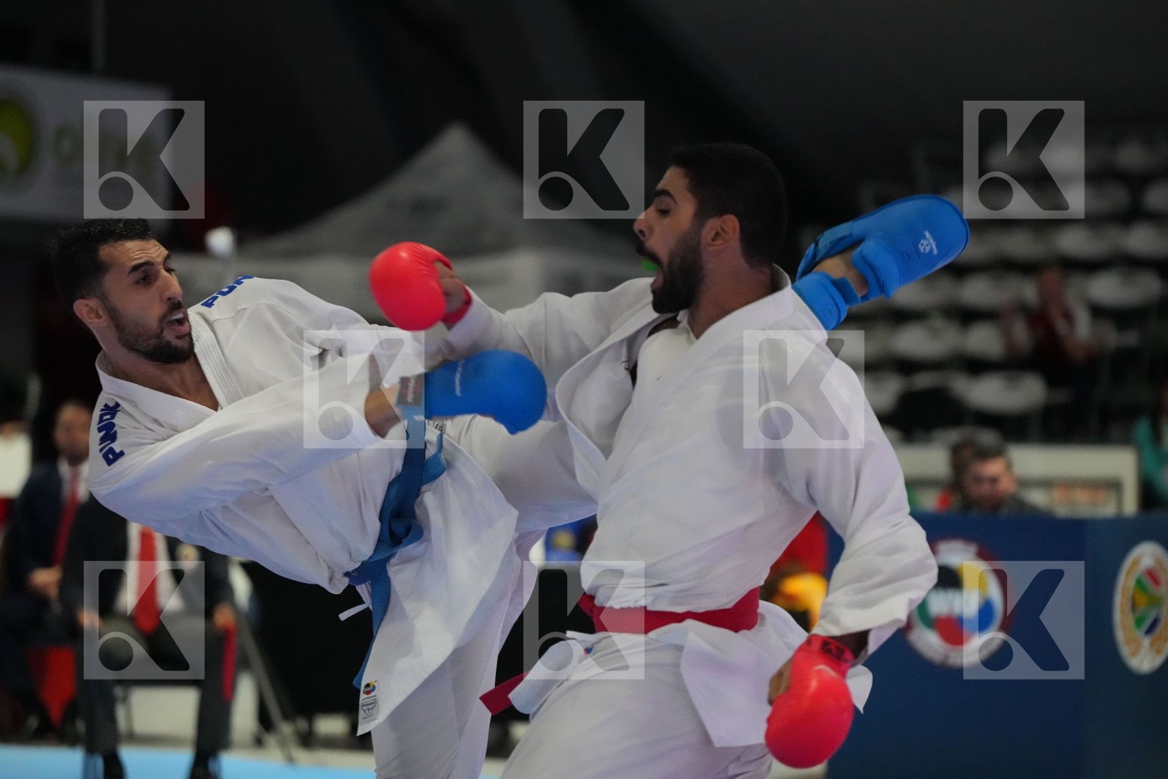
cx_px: 584
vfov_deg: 10.5
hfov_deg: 15.8
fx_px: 4217
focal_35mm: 130
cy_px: 390
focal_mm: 130
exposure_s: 1/800
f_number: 2.8
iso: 12800
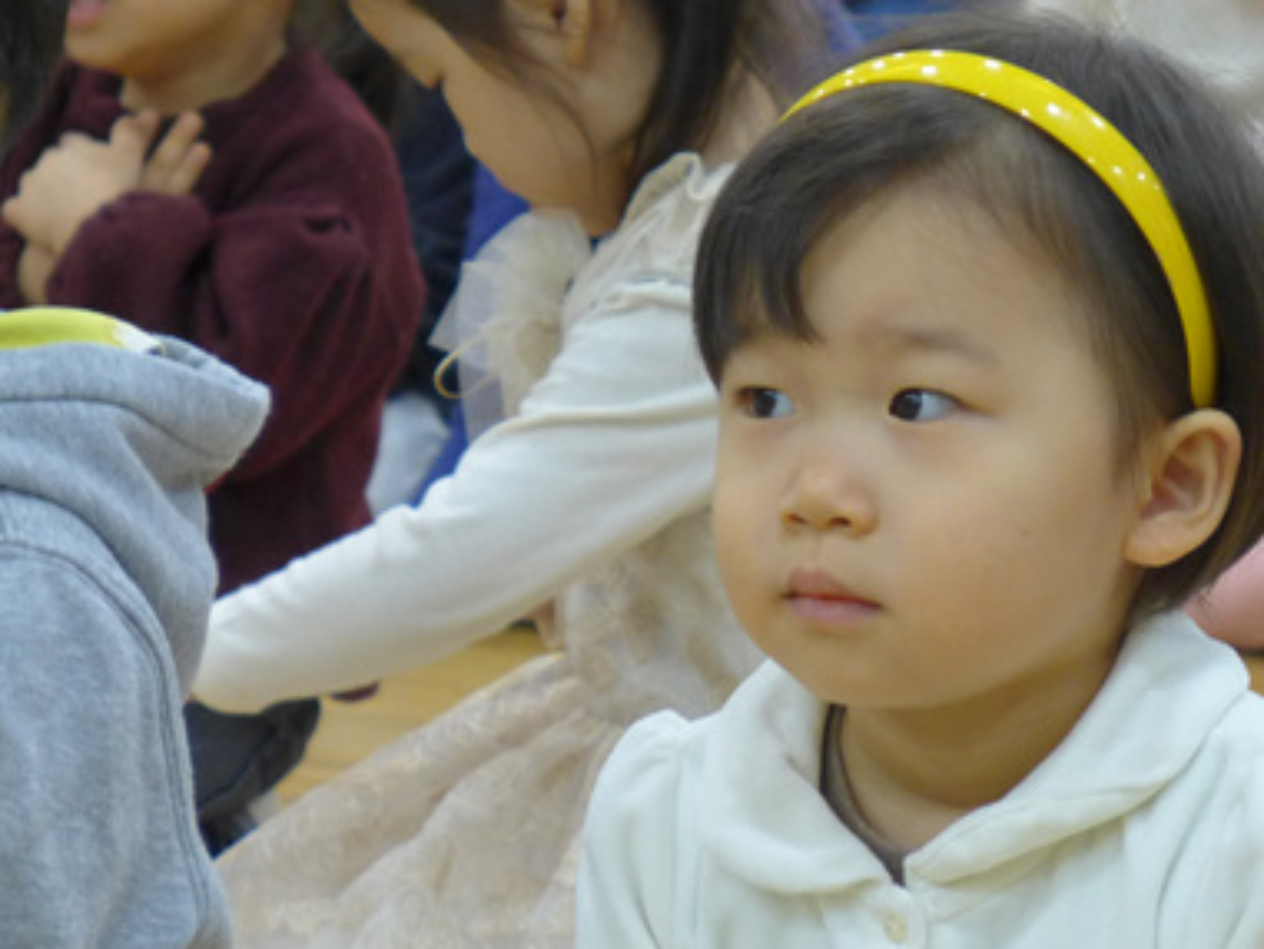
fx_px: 5515
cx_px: 936
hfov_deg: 13.0
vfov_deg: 9.8
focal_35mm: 151
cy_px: 504
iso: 400
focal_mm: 17.7
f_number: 2.3
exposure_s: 1/100
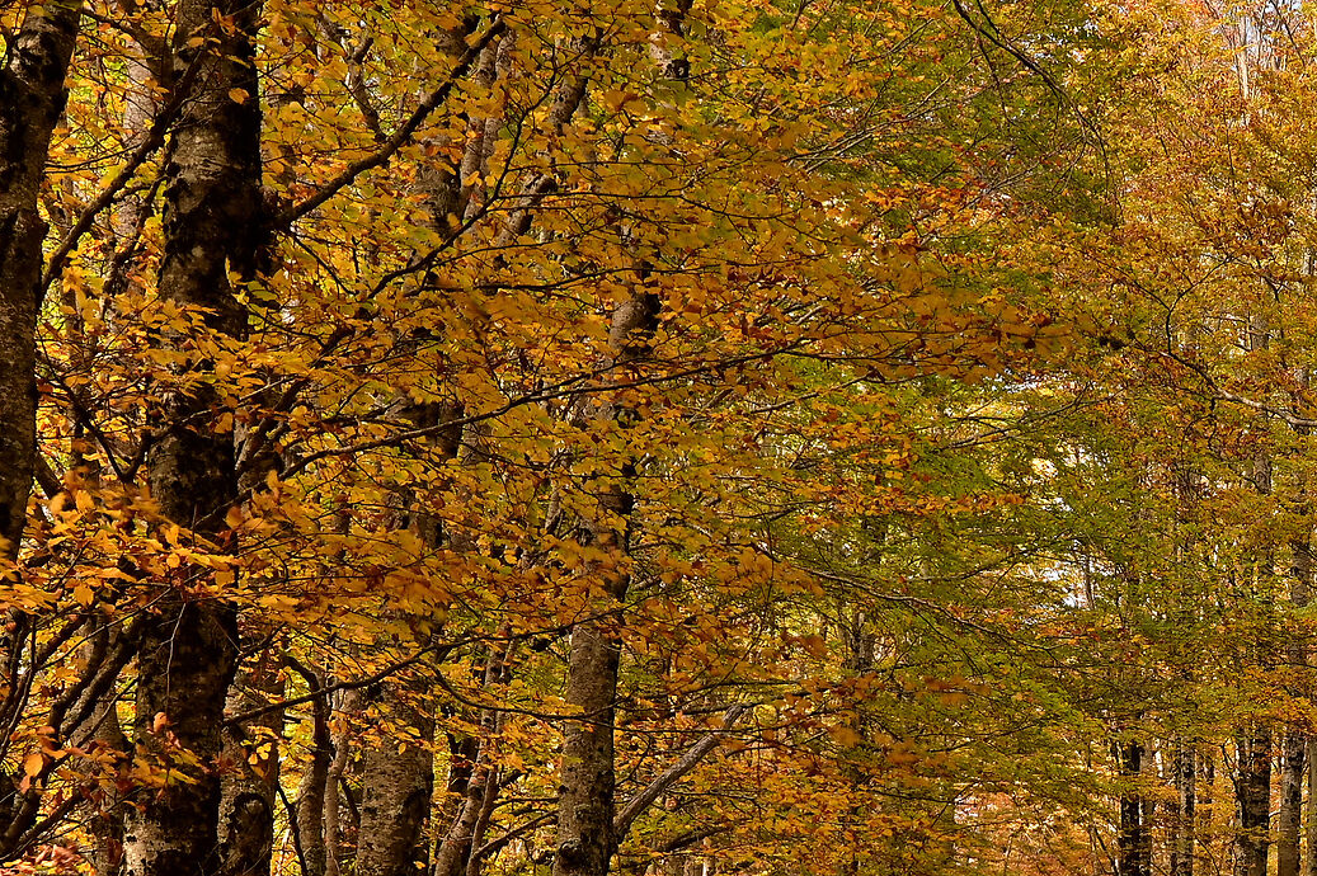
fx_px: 2961
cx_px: 1238
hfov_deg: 24.2
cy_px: 672
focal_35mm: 81
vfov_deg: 16.7
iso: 100
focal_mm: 35
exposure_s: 1/20
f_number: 11
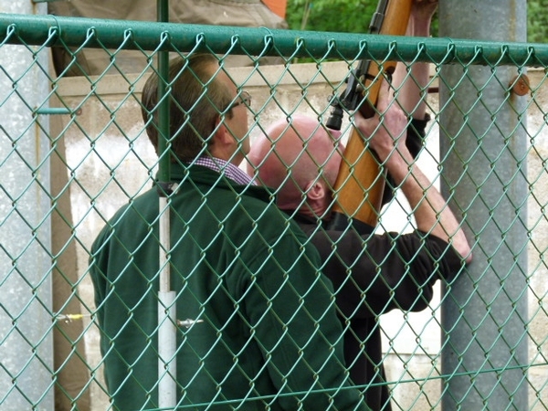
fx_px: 2438
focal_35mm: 154
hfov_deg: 12.8
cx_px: 274
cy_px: 206
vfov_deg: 9.6
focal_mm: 27.8
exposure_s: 1/80
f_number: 3.7
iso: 160
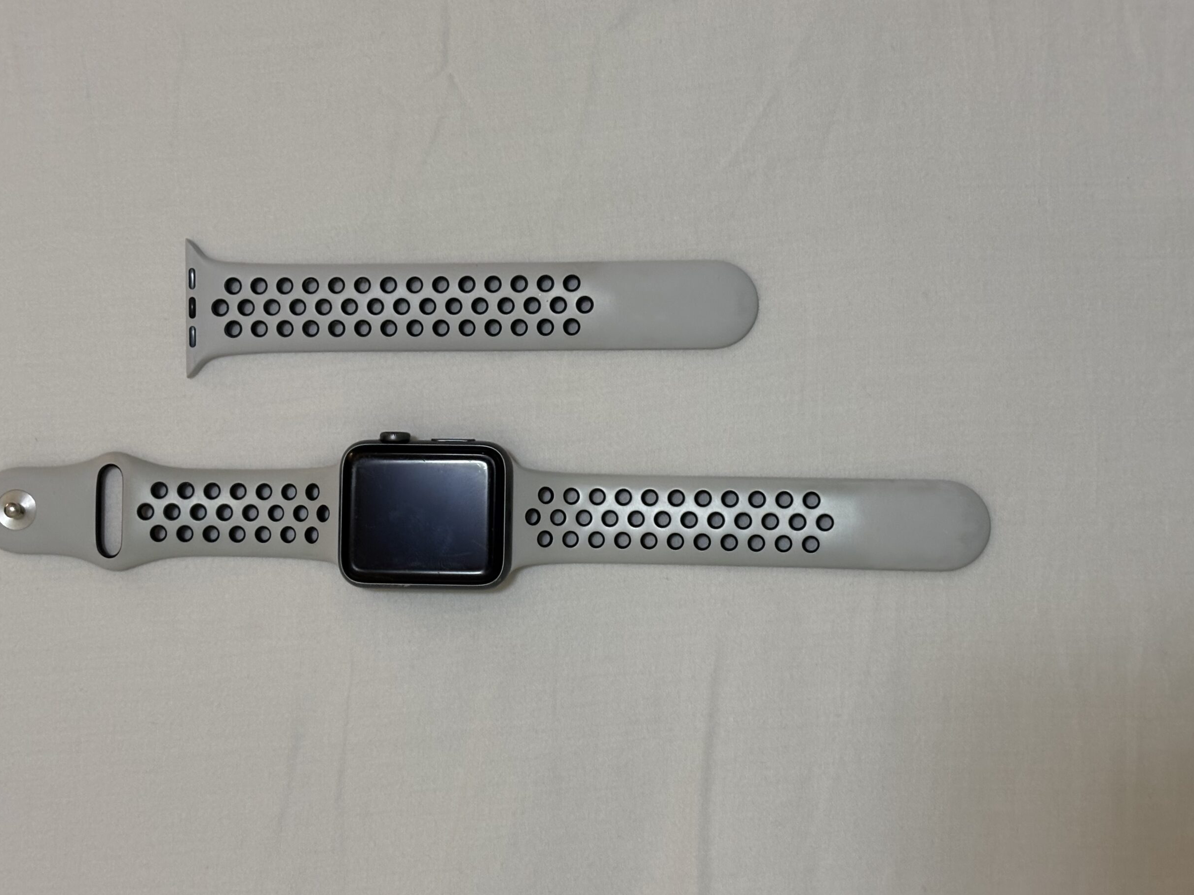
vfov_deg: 26.6
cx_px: 564
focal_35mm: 55
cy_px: 465
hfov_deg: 34.9
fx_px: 1897
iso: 125
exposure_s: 1/50
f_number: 1.6
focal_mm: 5.96
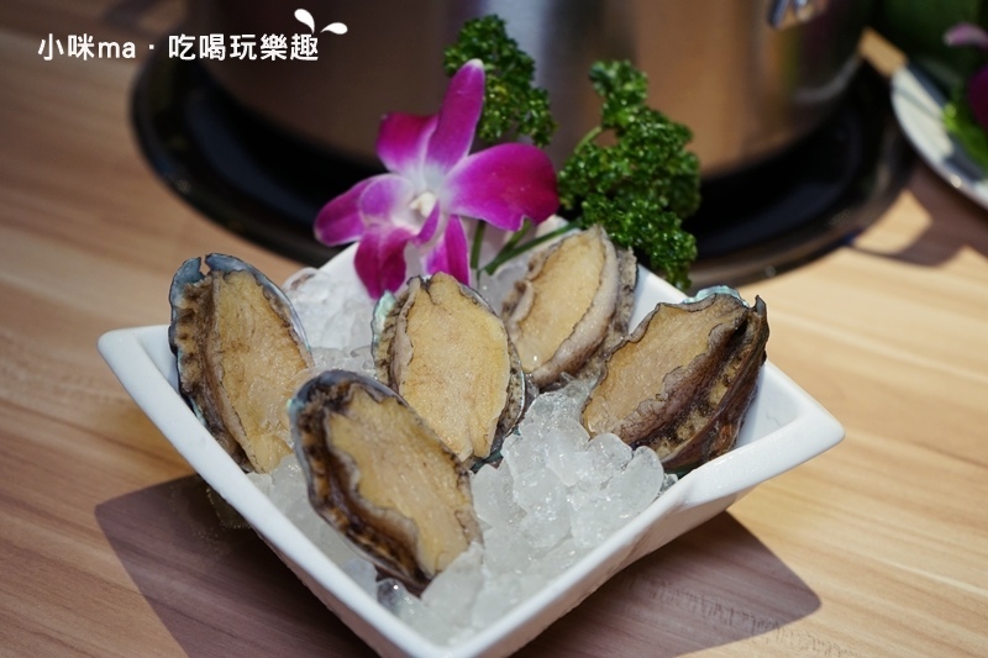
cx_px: 494
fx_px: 1344
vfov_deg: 27.5
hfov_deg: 40.4
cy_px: 329
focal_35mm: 49
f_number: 4.5
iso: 800
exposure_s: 1/60
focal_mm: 49
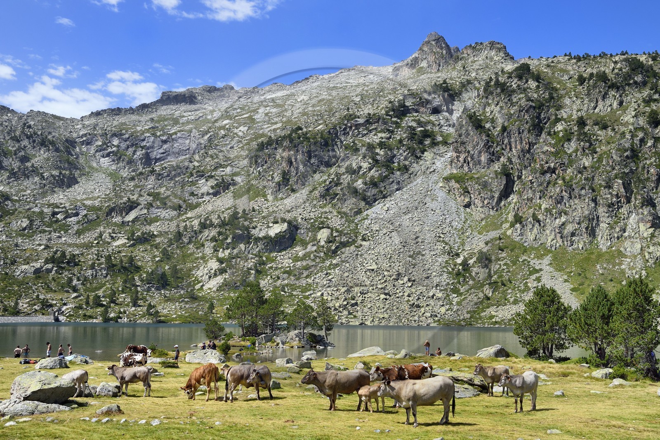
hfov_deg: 53.1
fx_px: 660
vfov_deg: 36.9
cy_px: 220
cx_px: 330
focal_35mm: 36
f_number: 11
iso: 200
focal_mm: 36
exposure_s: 1/250
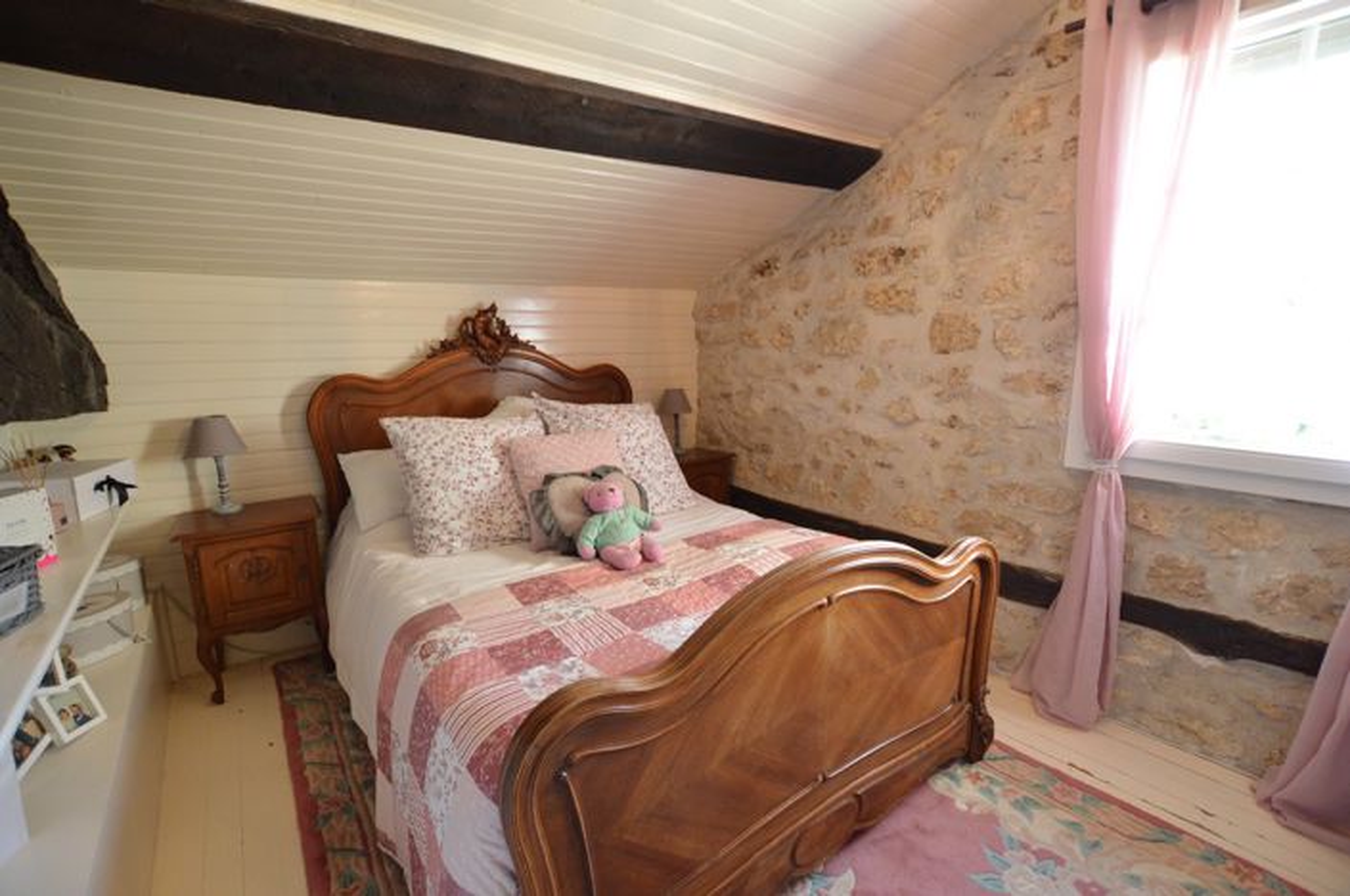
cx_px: 675
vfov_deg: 77.2
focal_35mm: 15
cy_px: 448
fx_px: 562
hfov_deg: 100.5
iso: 800
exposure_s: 1/60
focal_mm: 10
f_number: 3.5
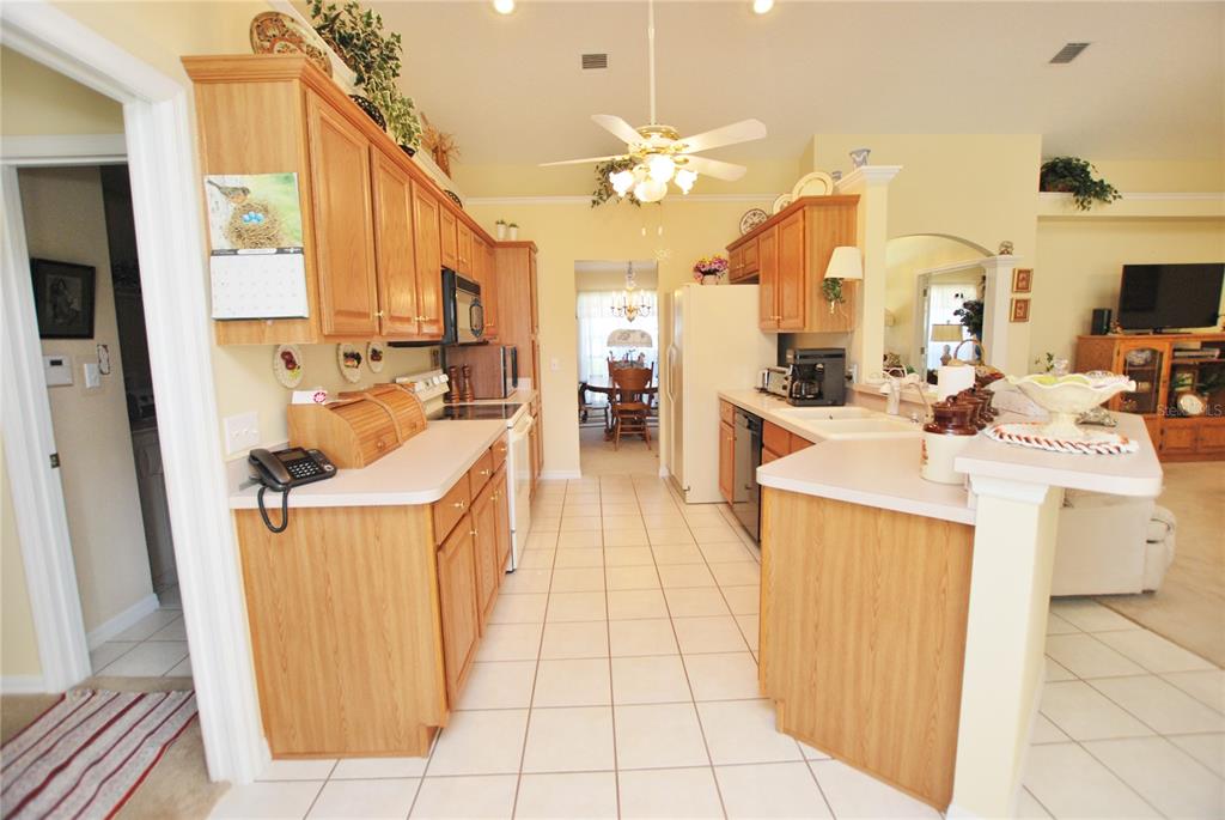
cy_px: 410
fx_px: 511
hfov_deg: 100.3
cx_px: 612
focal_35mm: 15
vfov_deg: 77.5
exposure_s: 1/60
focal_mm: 10
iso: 200
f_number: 4
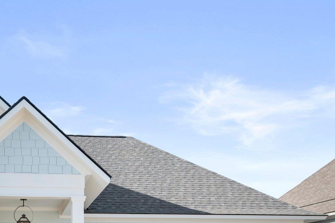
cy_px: 210
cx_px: 64
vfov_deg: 32.1
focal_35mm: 39
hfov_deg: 46.7
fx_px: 363
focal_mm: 18.5
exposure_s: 1/250
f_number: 10
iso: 250
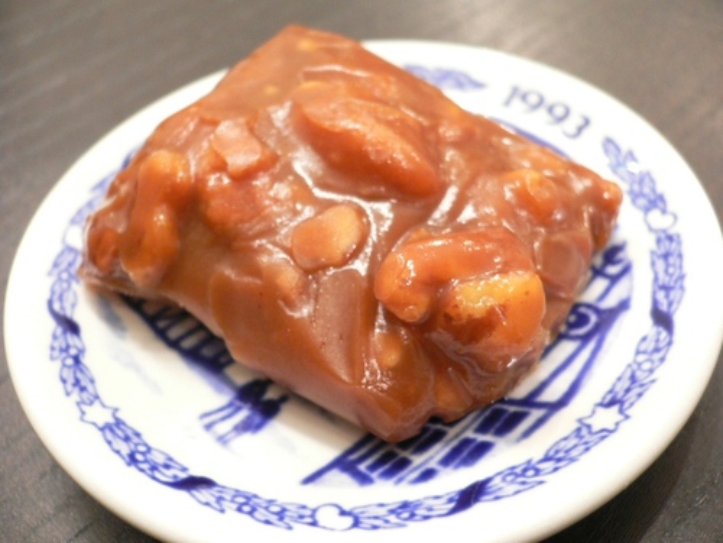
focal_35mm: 35
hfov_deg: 52.6
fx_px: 731
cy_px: 272
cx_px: 362
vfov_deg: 40.7
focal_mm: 5.8
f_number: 2.8
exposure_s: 1/8
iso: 200
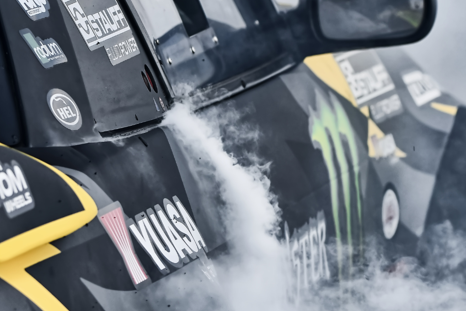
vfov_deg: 2.4
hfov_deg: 3.6
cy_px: 127
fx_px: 7494
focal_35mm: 579
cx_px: 269
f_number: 5.6
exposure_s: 1/500
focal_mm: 200
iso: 200
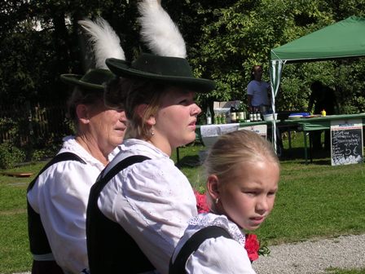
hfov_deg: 22.8
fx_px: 907
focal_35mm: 86
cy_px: 137
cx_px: 182
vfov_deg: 17.2
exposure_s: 1/828
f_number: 4.1
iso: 100
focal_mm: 13
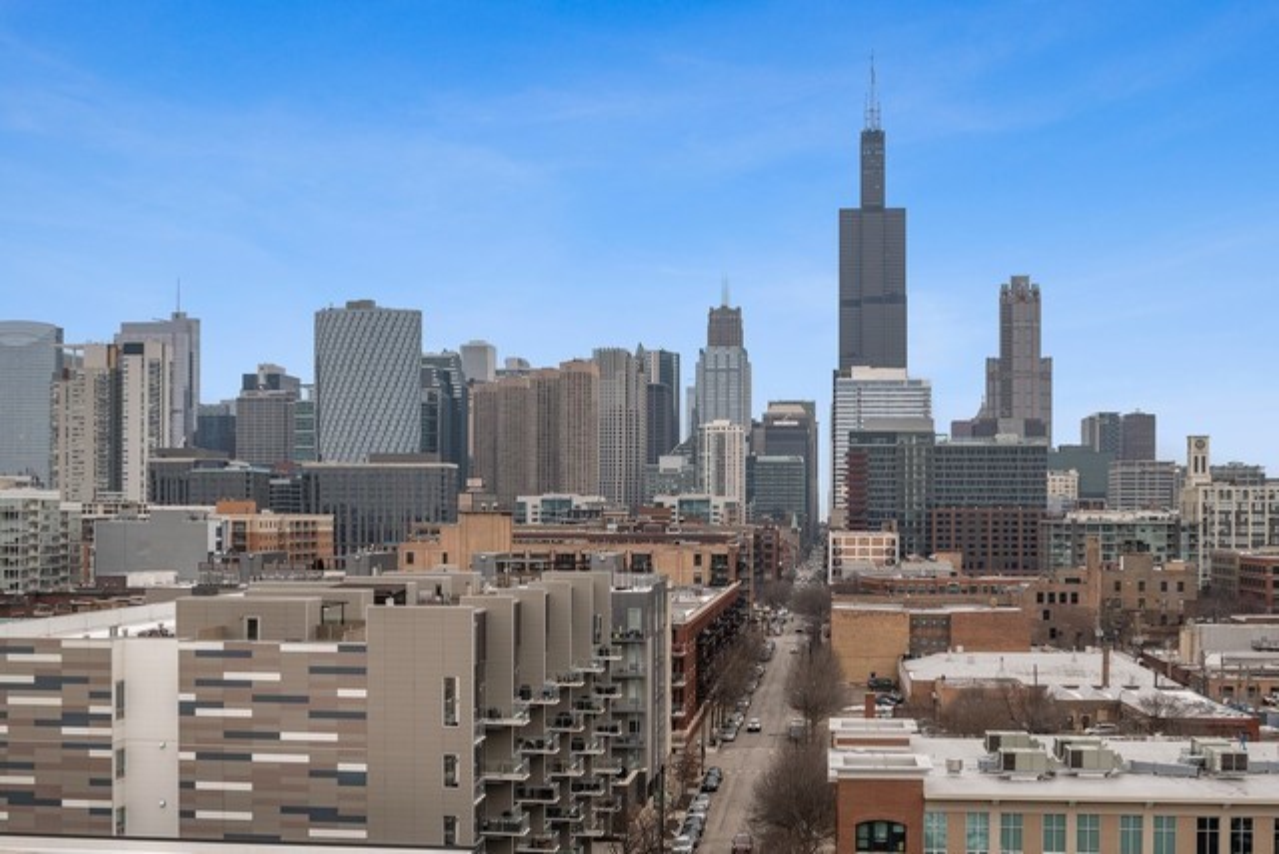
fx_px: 1599
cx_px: 640
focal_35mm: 45
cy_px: 427
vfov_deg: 29.9
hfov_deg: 43.6
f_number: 8
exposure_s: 1/320
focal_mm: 45
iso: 200
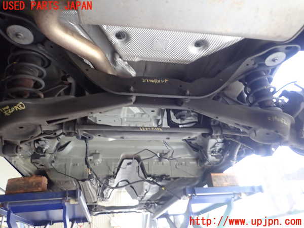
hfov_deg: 69.4
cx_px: 152
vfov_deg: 54.9
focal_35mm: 25
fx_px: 220
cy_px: 114
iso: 320
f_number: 2
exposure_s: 1/30
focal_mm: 4.5
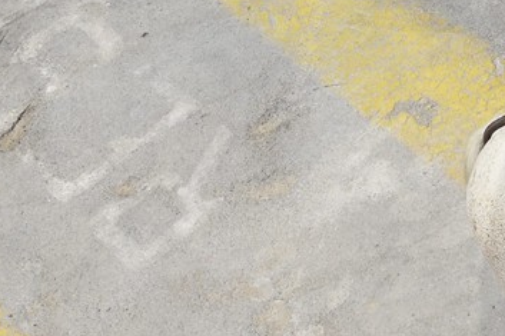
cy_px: 346
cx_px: 1062
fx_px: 1907
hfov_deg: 12.8
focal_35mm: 136
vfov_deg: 10.0
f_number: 16
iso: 200
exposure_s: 1/320
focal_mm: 30
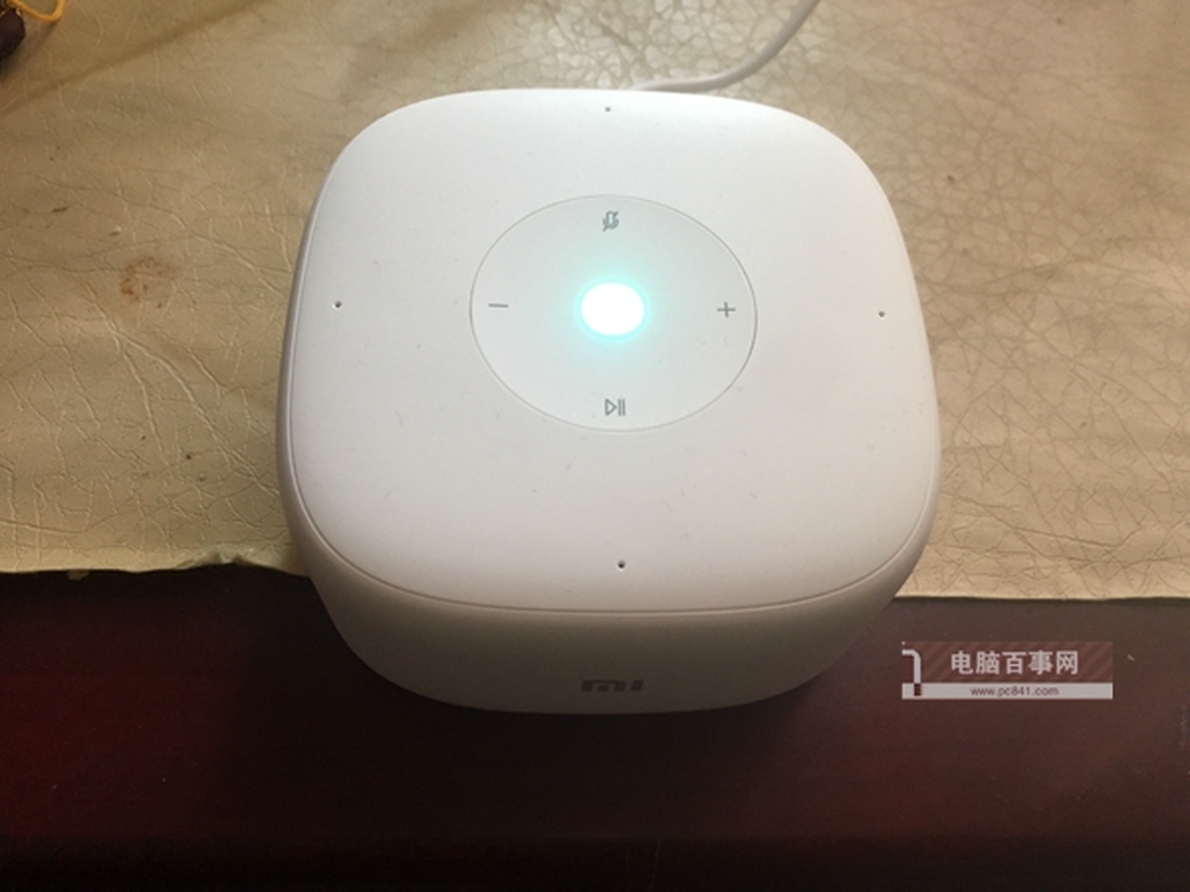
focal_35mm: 29
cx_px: 595
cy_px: 446
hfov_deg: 61.7
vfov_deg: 48.2
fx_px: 997
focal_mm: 4.15
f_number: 2.2
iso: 160
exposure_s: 1/33
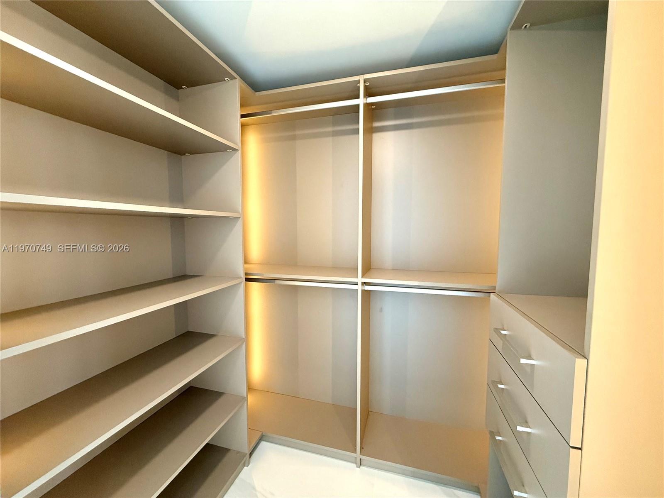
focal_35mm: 14
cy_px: 249
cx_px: 332
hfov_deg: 102.1
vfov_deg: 85.7
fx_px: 269
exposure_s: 1/120
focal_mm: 2.22
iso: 320
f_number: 2.2
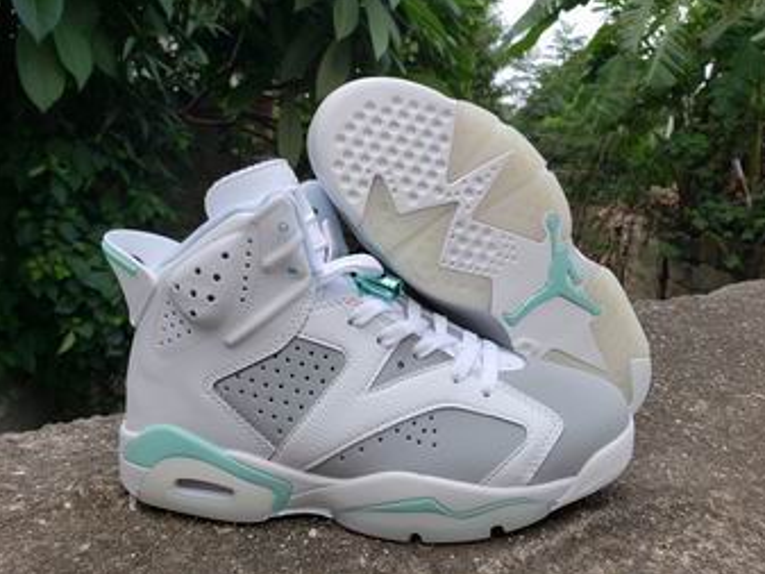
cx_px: 379
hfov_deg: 65.3
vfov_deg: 51.4
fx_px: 597
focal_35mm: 27
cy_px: 286
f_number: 2.4
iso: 50
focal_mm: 4.3
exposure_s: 1/403
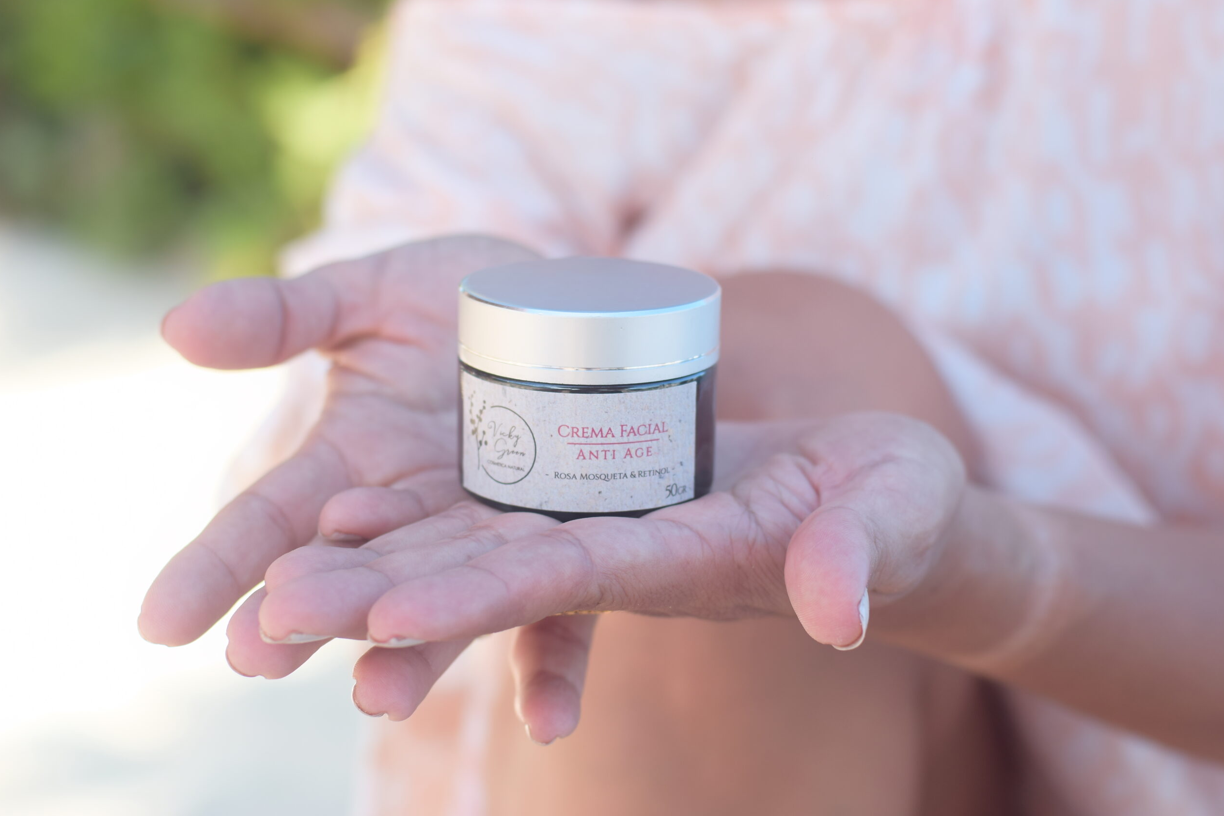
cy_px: 411
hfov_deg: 26.7
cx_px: 618
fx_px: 2584
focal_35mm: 76
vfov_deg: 17.9
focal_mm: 50
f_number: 5
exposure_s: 1/320
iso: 100
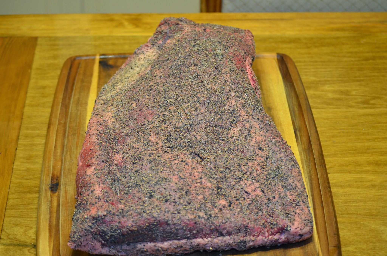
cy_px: 128
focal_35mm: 82
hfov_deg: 24.7
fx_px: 885
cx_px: 194
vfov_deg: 16.5
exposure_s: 1/30
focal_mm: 55
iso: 1250
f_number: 4
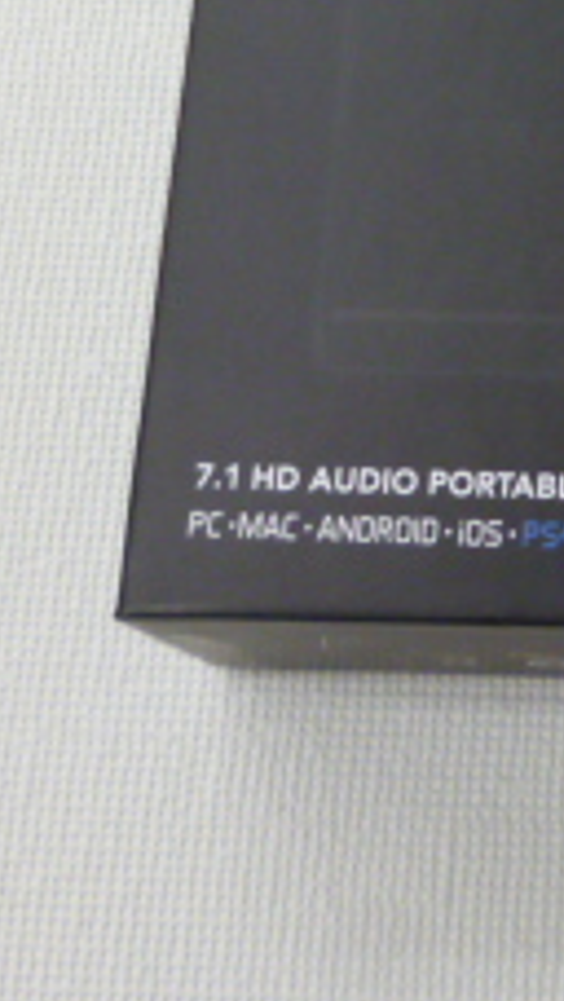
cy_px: -26
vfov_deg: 23.6
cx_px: 820
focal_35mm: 86
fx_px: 2282
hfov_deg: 13.4
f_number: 3.1
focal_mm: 5
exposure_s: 1/60
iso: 250
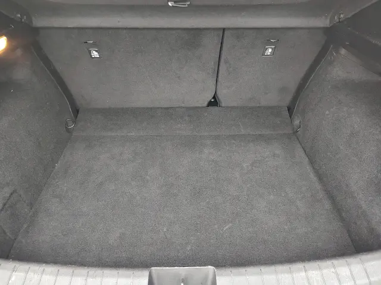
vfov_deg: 58.9
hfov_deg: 73.9
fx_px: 253
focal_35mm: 23
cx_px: 190
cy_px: 142
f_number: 1.8
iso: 778
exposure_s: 1/33.3
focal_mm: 5.56
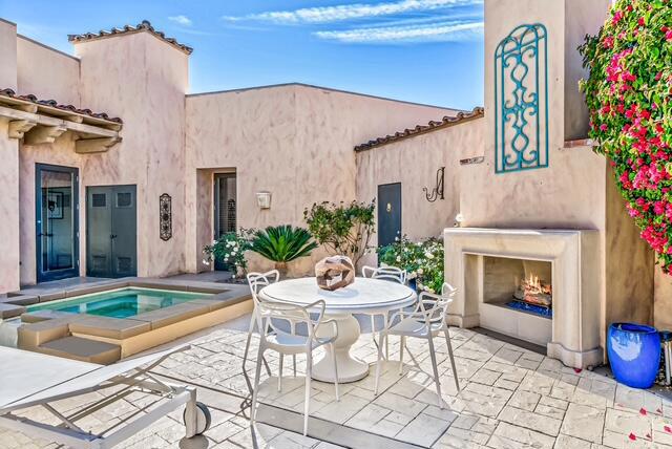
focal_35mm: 22
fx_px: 411
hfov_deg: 78.5
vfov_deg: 57.3
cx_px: 336
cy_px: 224
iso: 200
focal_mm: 22
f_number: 9
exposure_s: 1/250
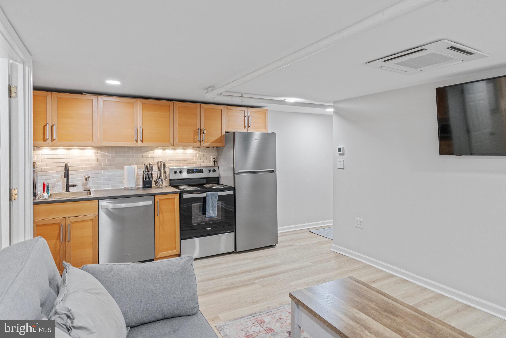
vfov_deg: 61.9
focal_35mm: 20
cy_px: 169
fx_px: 281
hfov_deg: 84.0
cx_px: 253
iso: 800
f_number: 8
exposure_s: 1/6
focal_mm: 20
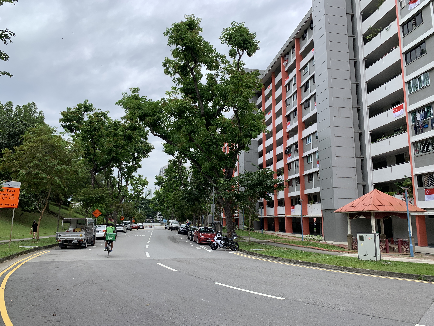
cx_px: 217
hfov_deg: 67.3
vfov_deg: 53.1
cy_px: 163
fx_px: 326
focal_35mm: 26
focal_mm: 4.25
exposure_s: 1/1043
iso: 25
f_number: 1.8
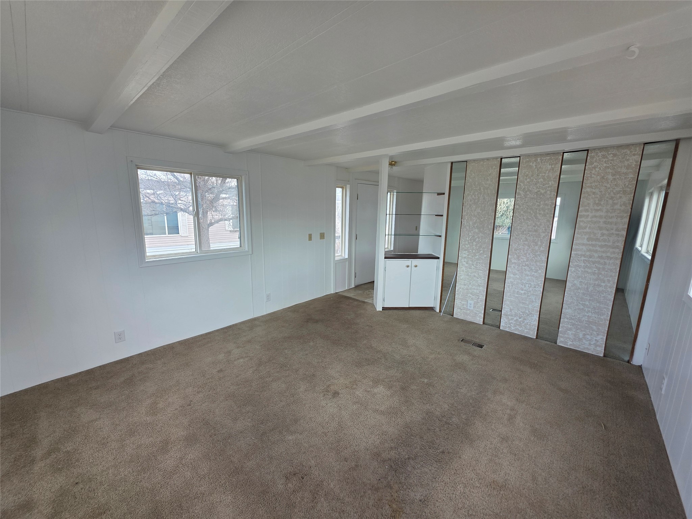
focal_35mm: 13
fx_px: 260
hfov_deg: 106.2
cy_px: 260
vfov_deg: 89.9
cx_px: 346
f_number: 1.9
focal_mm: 2.2
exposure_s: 1/120
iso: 40
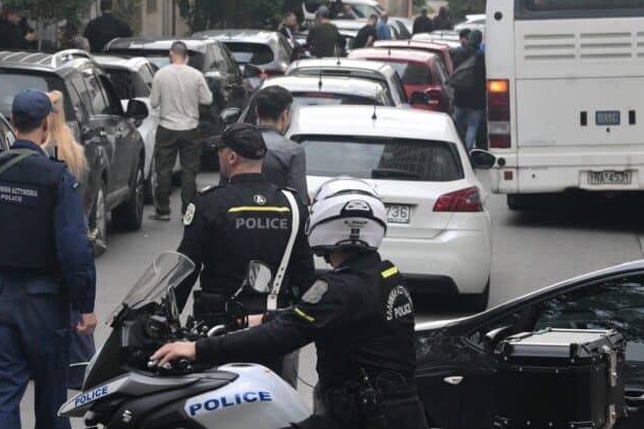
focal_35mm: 129
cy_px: 205
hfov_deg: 15.9
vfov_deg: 10.6
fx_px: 2308
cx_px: 326
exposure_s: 1/1250
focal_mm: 70
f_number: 8
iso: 3200
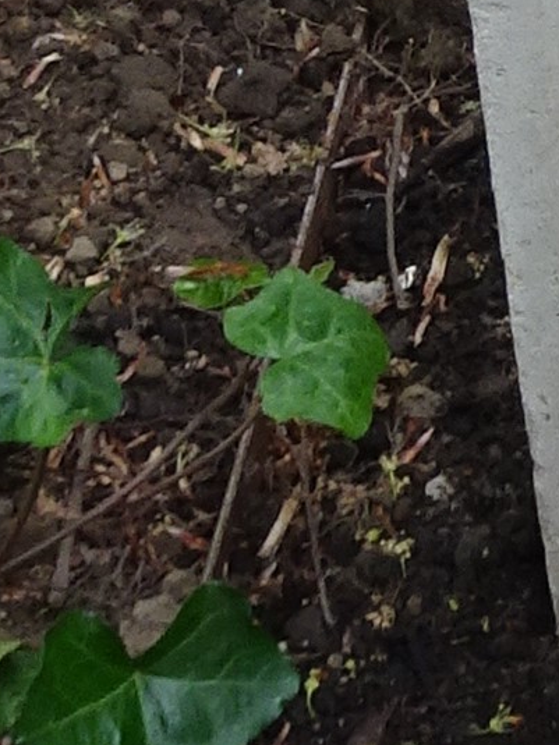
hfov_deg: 10.8
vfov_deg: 13.4
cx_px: 1296
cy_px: -901
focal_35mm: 118
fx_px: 2542
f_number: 3.5
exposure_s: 1/50
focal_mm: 4.1
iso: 80
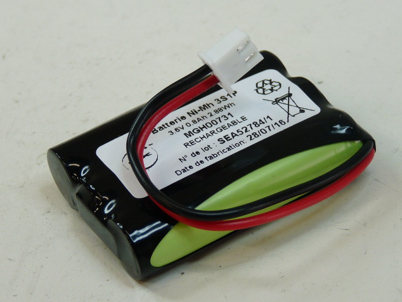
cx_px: 201
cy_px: 151
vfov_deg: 12.8
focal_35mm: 116
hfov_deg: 17.0
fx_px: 1348
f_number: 3.4
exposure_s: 1/40
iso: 100
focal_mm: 11.5
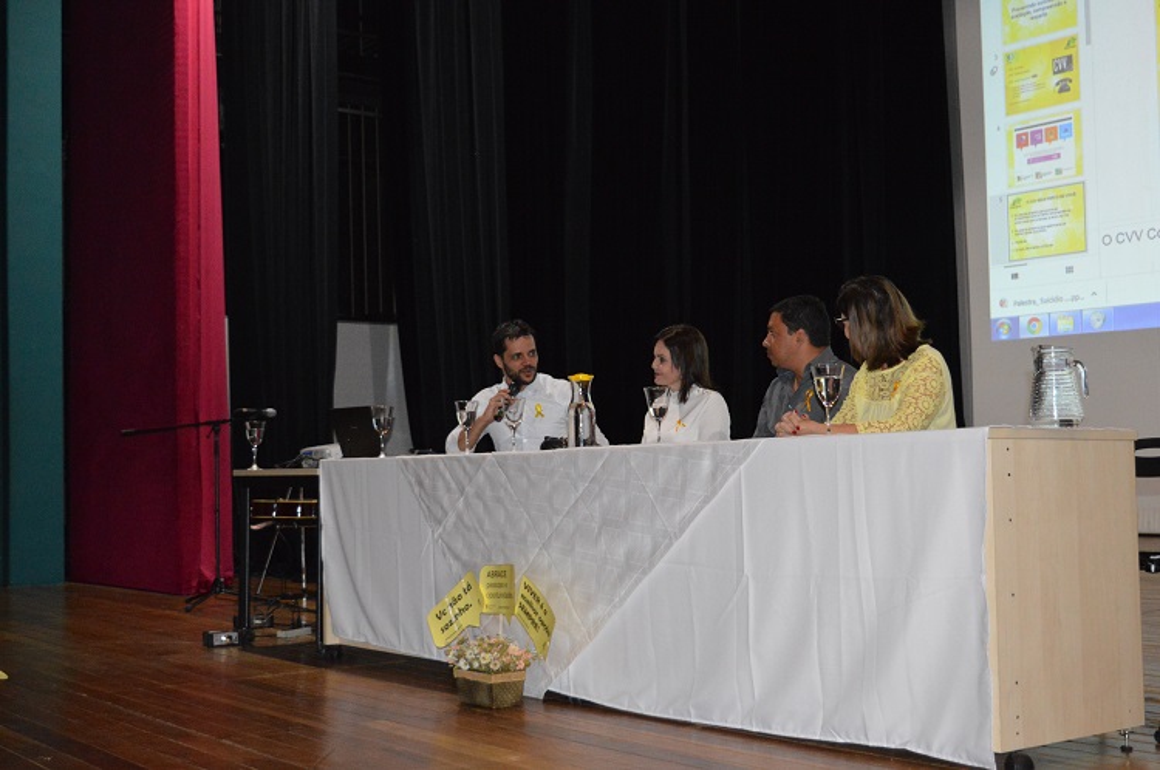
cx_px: 580
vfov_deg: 29.8
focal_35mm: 45
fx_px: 1448
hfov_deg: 43.7
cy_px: 385
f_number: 4.2
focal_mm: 30
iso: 3200
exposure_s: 1/60
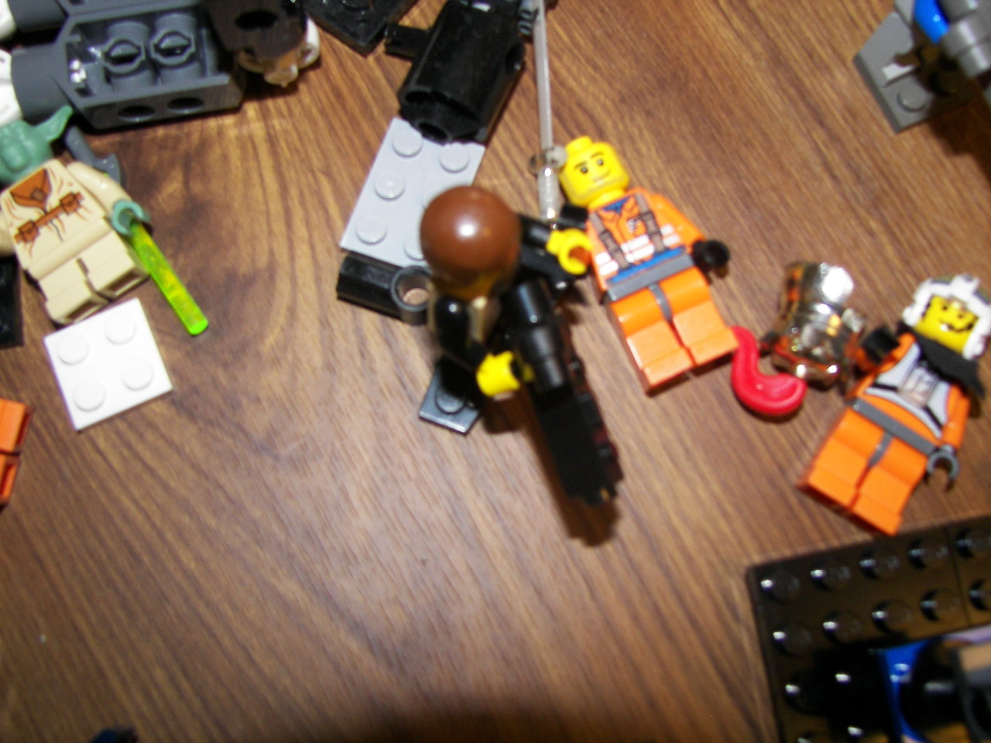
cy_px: 372
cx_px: 496
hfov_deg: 51.4
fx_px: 1031
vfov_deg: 39.7
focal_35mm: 36
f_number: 2.8
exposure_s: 1/30
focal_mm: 6
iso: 100
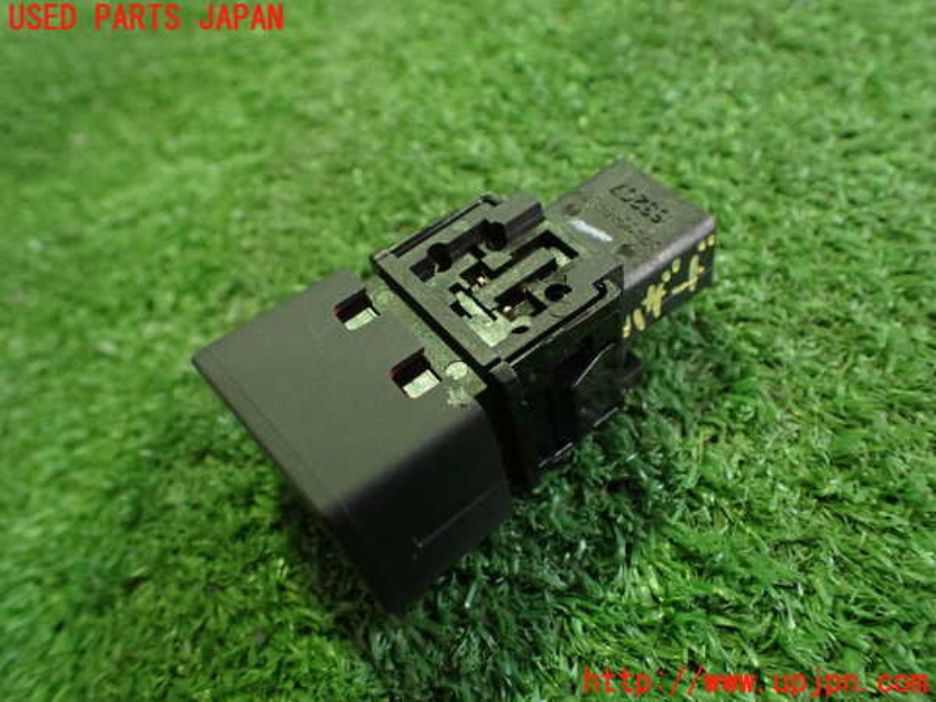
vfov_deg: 46.8
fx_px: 811
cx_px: 468
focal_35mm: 30
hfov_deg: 60.0
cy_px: 351
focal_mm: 5.4
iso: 800
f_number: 2.3
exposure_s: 1/50
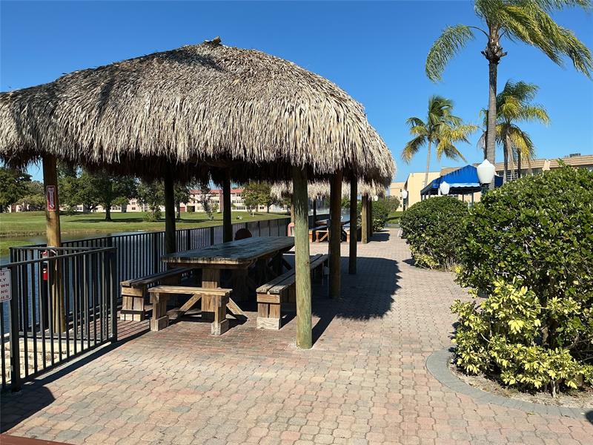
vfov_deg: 48.2
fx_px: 497
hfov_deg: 61.7
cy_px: 222
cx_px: 296
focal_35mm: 29
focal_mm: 3
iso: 25
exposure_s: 1/2227
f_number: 1.8
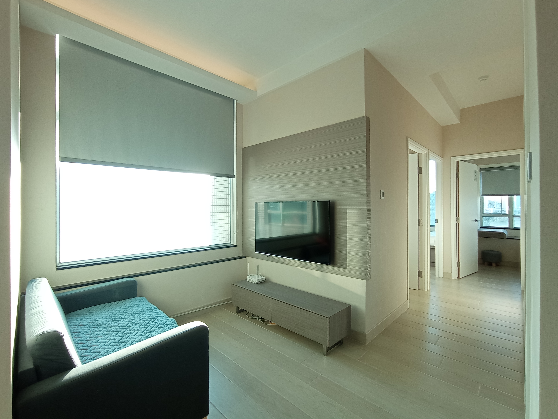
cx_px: 279
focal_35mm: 28
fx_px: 451
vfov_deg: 49.7
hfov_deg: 63.4
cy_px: 210
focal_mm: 1.65
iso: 132
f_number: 2.2
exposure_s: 1/100
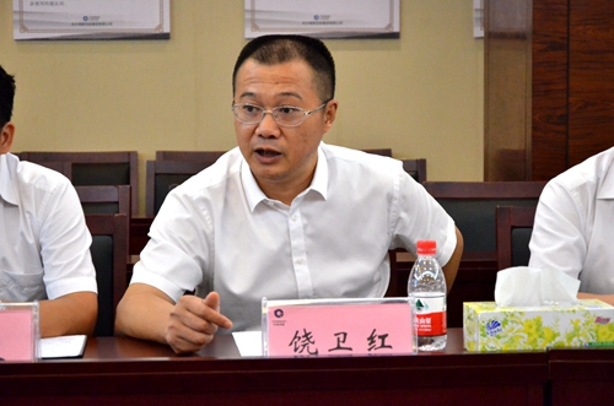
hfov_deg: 20.7
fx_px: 1685
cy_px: 203
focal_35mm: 99
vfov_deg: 13.8
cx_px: 307
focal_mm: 66
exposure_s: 1/125
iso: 3200
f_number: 5.6
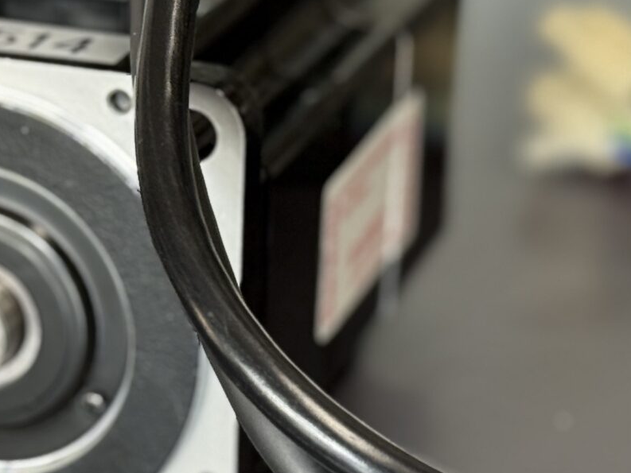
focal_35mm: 155
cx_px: -48
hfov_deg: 12.5
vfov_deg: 9.5
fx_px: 2826
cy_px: 402
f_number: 1.78
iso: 125
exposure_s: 1/50
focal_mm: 6.76
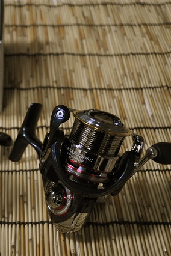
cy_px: 128
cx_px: 6
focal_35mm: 66
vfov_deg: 30.6
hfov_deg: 20.1
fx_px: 468
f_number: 4.5
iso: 800
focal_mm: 29
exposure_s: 1/50
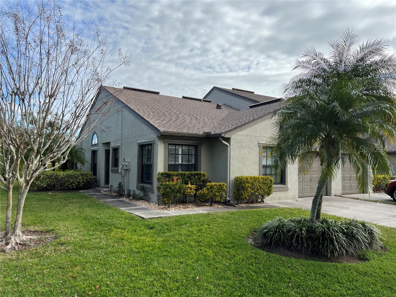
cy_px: 148
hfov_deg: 67.3
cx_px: 198
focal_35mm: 26
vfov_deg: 53.1
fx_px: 297
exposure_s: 1/3968
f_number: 1.5
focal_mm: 5.7
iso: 50
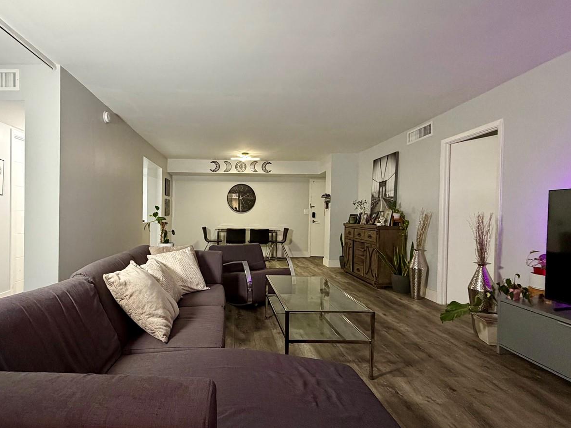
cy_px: 220
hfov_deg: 83.7
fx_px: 313
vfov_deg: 68.7
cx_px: 231
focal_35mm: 19
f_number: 2.2
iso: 250
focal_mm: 2.22
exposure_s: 1/60
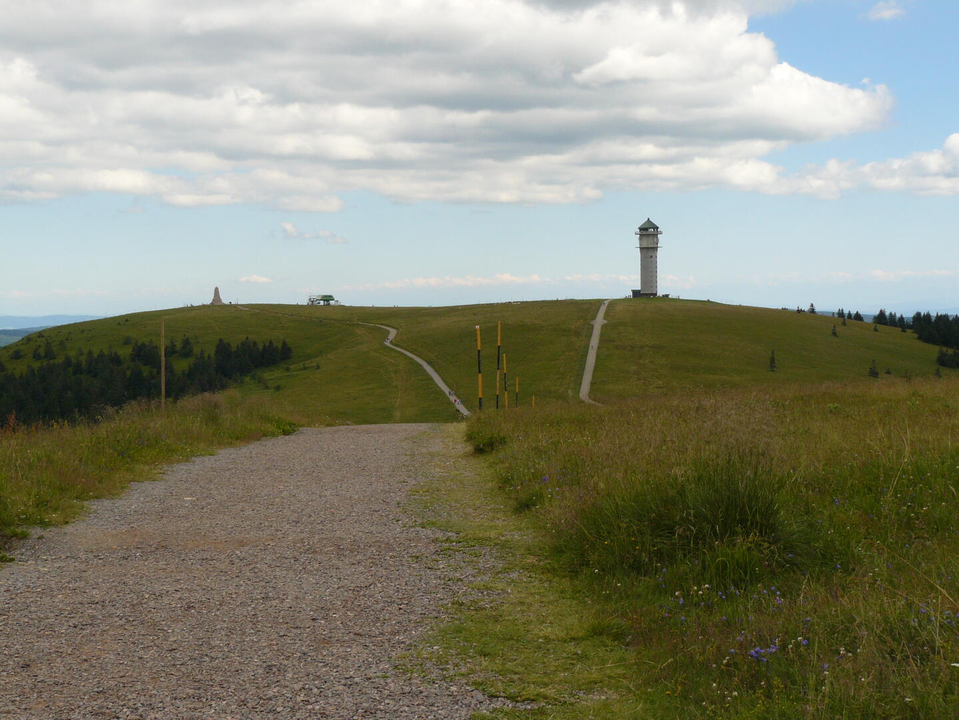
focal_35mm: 55
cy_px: 360
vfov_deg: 26.6
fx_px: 1524
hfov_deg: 34.9
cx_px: 480
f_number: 5.6
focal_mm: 9.2
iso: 100
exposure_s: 1/320
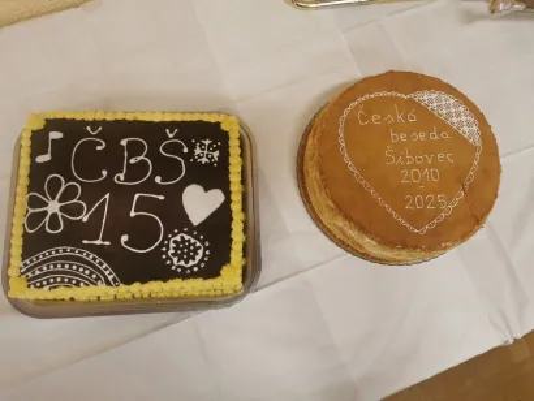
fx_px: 417
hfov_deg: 65.3
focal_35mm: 27
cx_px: 267
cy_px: 200
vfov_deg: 51.4
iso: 160
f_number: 1.6
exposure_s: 1/100
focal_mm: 5.56
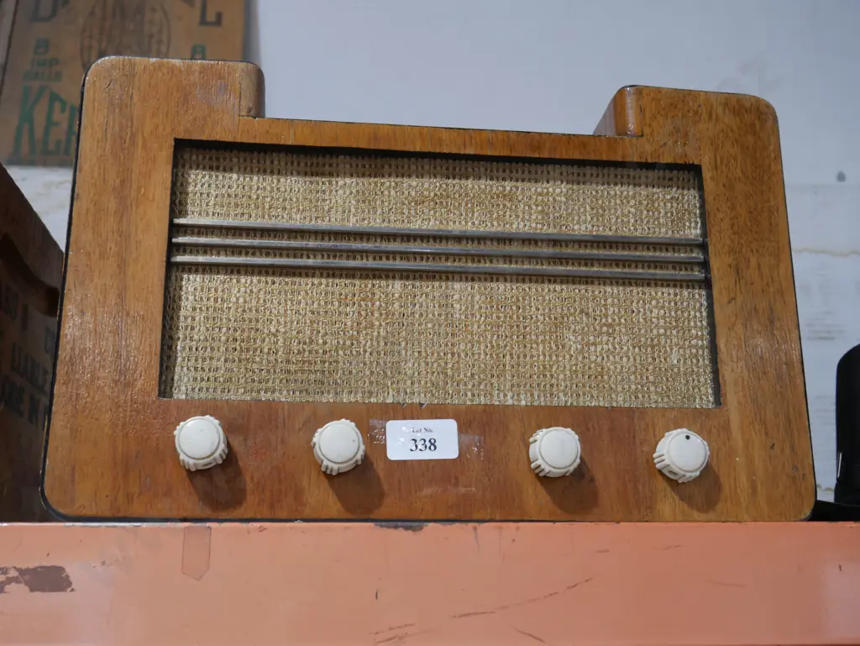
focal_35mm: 44
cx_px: 430
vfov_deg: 32.9
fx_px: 1094
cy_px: 323
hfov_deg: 42.9
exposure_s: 1/60
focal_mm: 22
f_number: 4.7
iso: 800
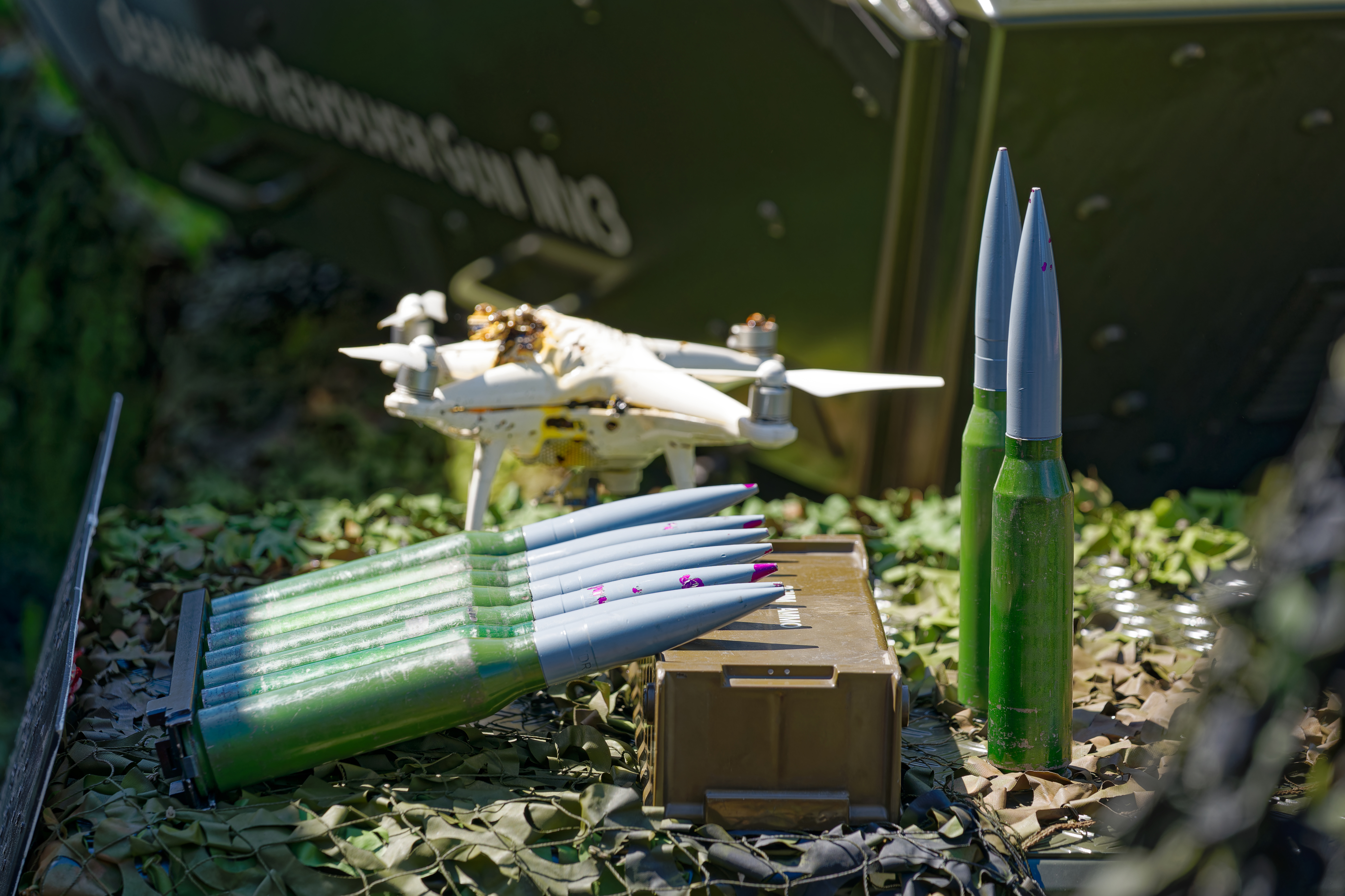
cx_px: 672
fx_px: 6463
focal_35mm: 173
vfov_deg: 7.9
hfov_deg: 11.9
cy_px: 448
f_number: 4.5
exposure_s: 1/250
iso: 100
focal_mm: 173
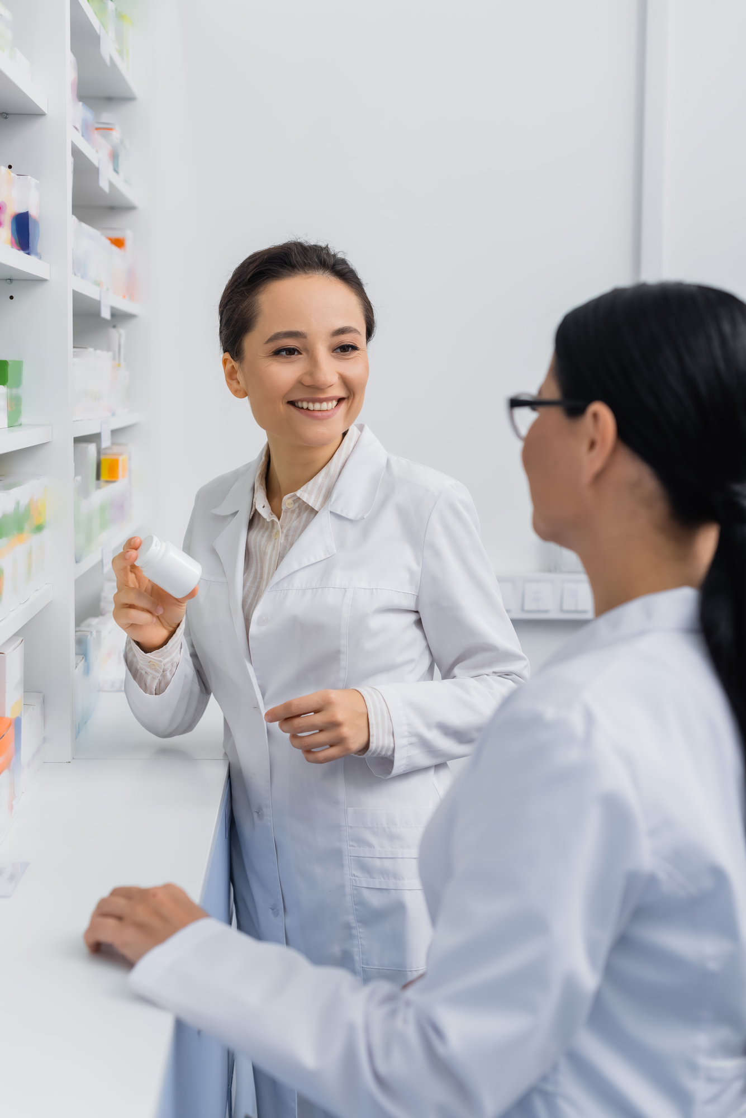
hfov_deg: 27.0
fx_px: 1553
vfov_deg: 39.6
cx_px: 373
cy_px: 559
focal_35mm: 50
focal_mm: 50
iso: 125
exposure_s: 1/160
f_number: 3.5
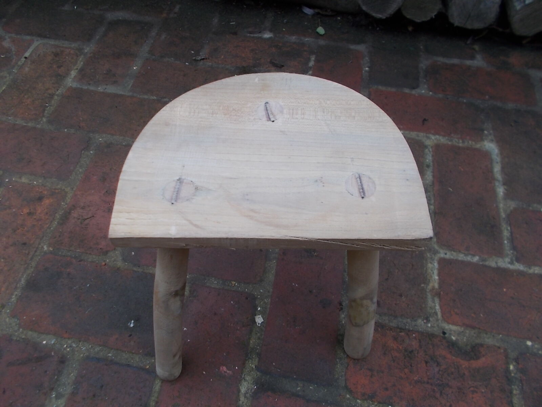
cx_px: 271
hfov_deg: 67.3
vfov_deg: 53.1
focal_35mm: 26
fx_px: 407
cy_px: 204
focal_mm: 4.6
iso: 80
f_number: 3.2
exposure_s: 1/100
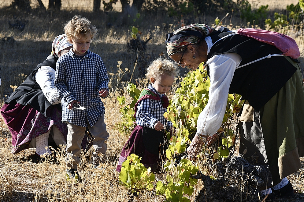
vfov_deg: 8.4
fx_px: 1377
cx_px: 160
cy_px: 101
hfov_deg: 12.6
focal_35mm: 163
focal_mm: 135
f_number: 10
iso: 400
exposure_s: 1/400
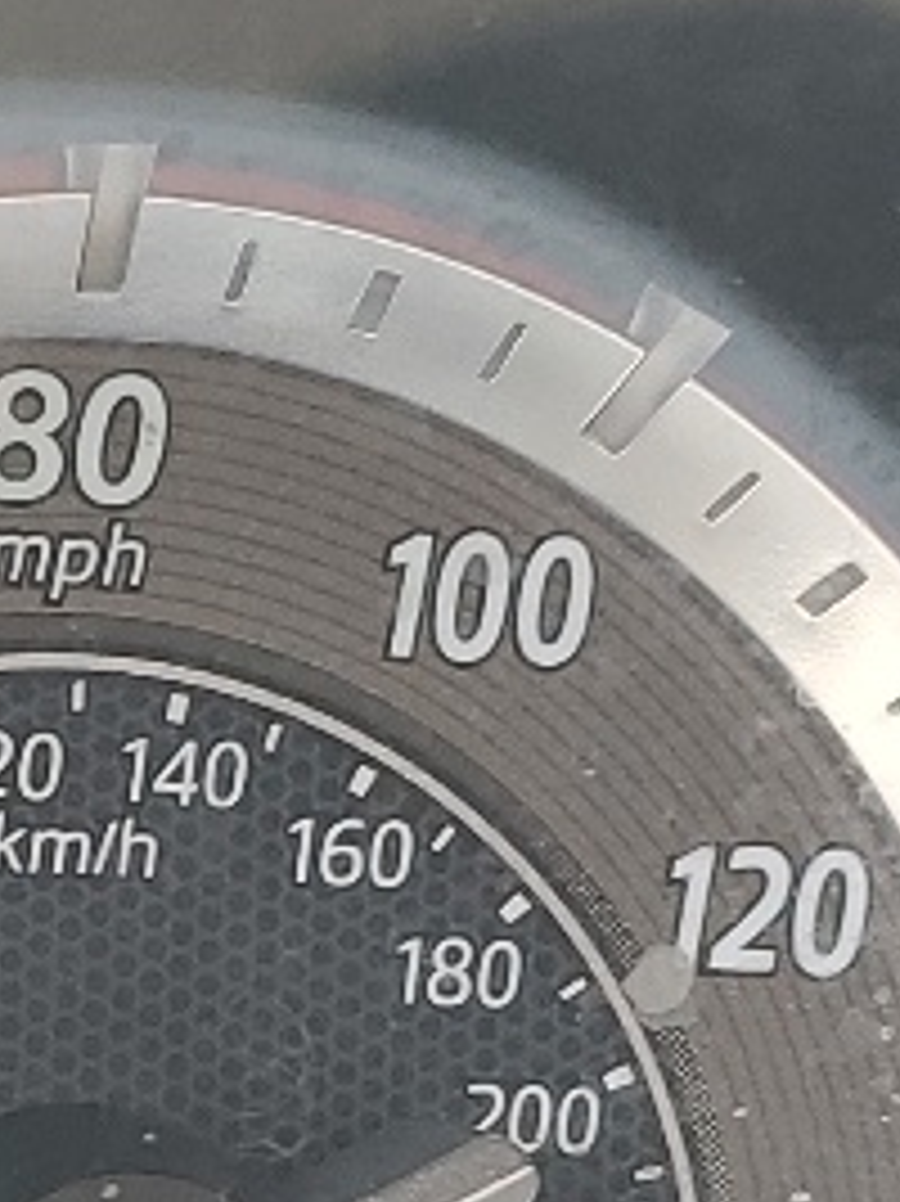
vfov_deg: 12.6
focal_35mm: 156
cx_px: -270
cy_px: 1067
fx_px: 5412
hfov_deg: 9.3
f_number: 1.5
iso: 50
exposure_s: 1/133
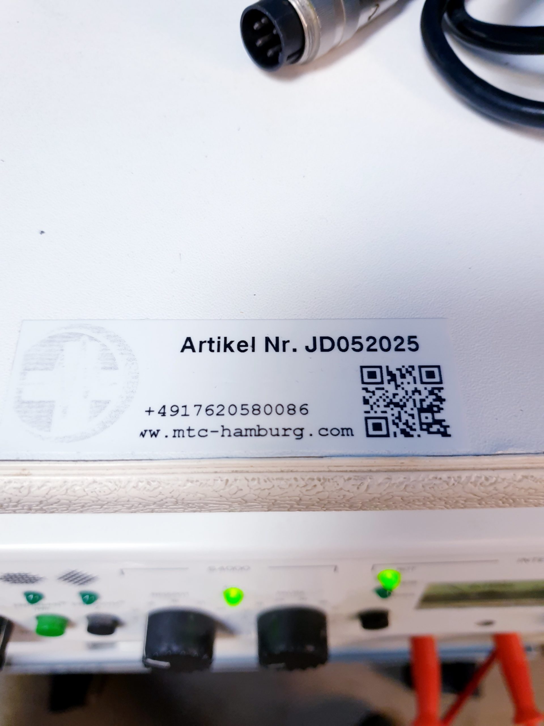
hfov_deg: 53.1
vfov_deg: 67.3
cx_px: 272
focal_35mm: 26
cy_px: 363
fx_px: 545
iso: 200
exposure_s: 1/50
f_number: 2.4
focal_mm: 4.3
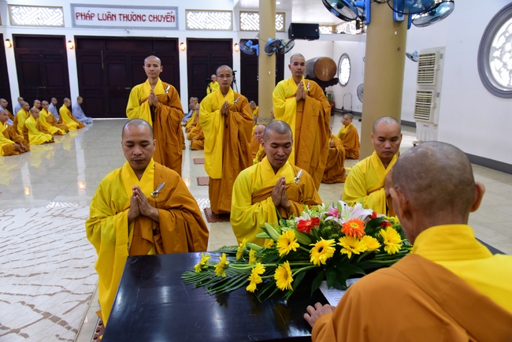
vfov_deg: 43.6
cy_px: 171
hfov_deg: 61.9
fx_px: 427
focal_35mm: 30
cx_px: 256
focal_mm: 30
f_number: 5.6
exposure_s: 1/30
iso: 1600
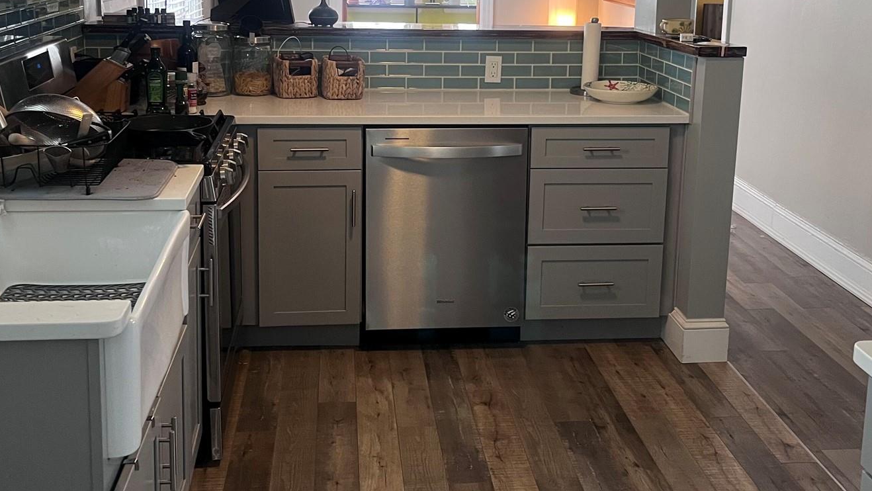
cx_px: 461
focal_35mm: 44
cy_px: 121
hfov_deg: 46.4
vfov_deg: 26.8
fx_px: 1018
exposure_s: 1/60
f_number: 1.6
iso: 160
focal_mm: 5.1
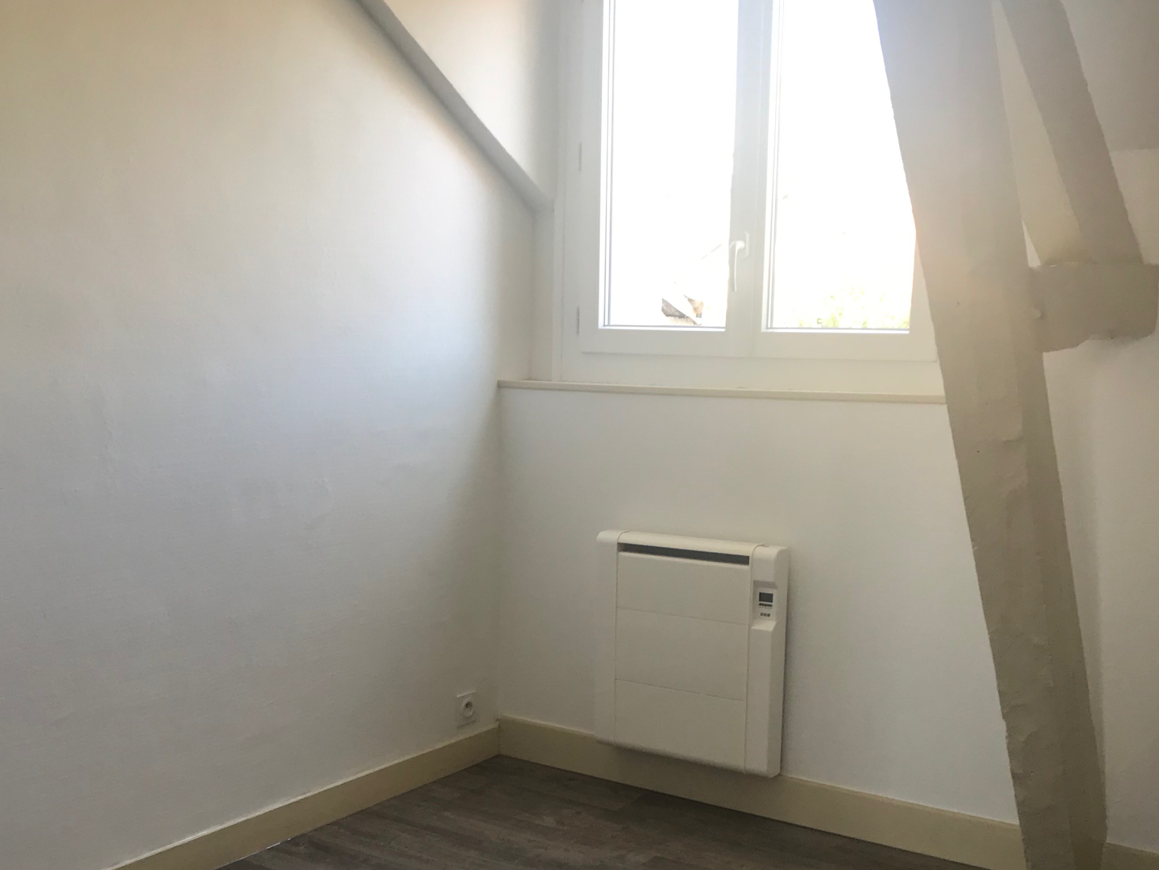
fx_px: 1440
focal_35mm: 43
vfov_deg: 32.9
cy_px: 656
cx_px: 570
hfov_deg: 43.8
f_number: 1.8
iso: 25
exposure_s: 1/50
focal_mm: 3.99
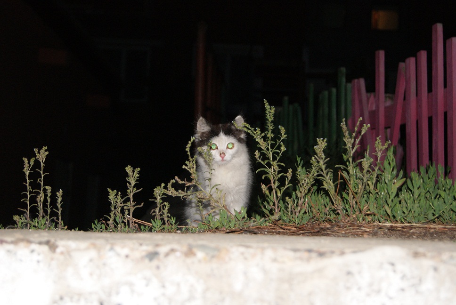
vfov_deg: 20.2
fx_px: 856
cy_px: 152
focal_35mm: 68
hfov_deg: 29.8
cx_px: 228
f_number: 5.6
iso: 400
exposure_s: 1/60
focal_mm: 45
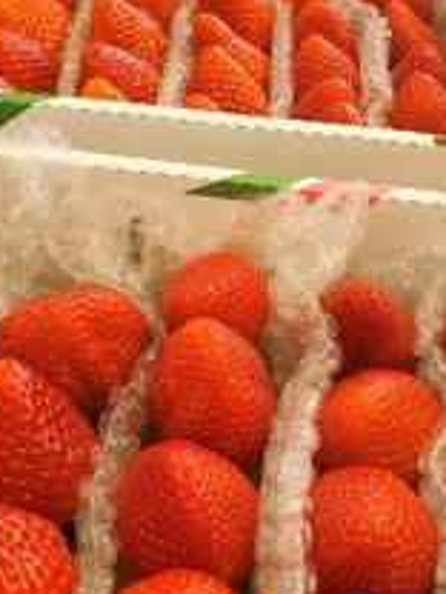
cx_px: 203
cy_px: 383
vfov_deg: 37.9
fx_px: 859
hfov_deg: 29.1
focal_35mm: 50
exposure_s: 1/50
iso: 200
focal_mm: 4.3
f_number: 2.4
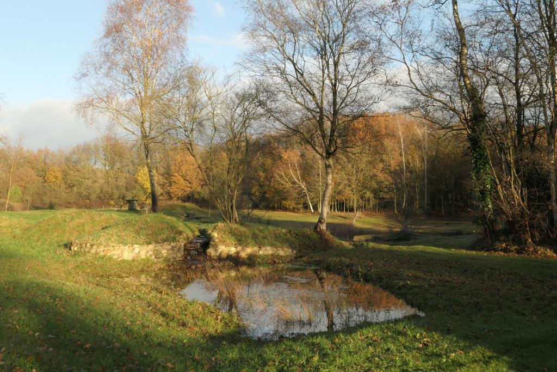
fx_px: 542
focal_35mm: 35
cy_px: 186
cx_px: 278
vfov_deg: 37.9
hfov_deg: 54.4
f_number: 8
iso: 400
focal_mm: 12.8
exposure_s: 1/200
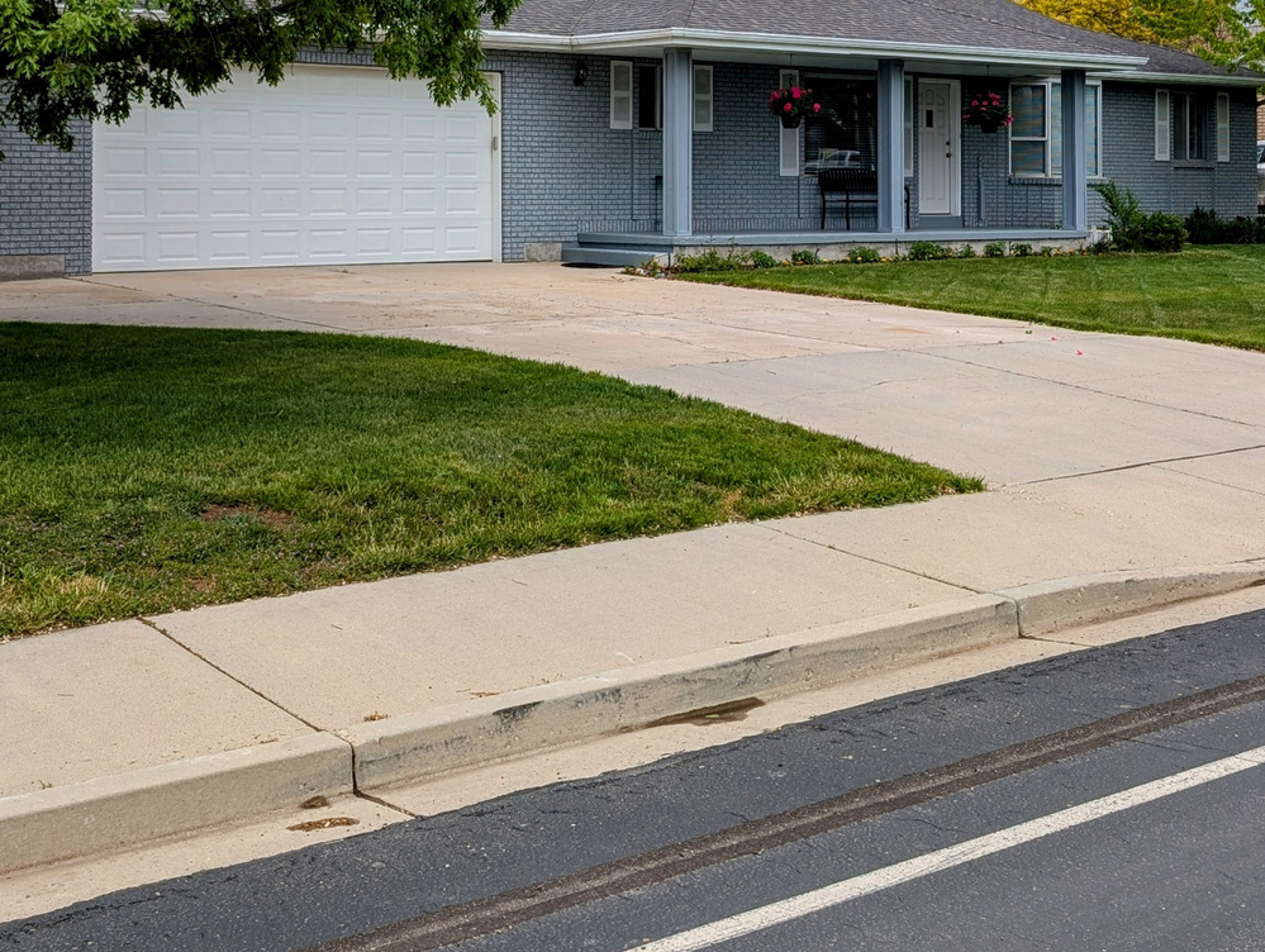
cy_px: 153
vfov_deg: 28.9
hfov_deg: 38.8
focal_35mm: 49
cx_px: 550
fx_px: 1793
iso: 22
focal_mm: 6.9
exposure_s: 1/1232
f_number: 1.68
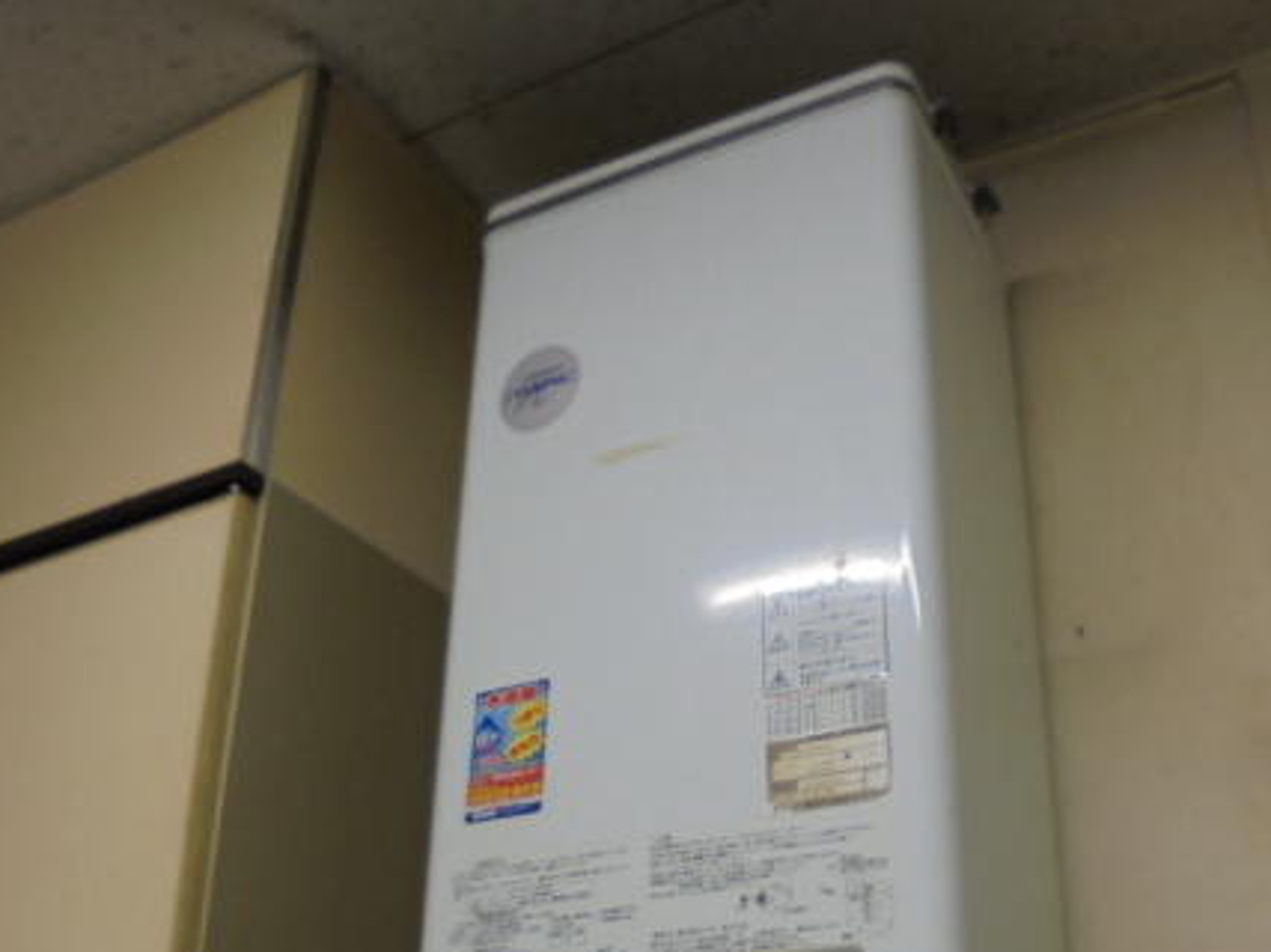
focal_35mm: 39
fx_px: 1432
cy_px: 711
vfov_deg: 36.0
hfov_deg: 47.7
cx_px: 726
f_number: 3.5
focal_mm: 4.6
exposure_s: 1/50
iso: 100
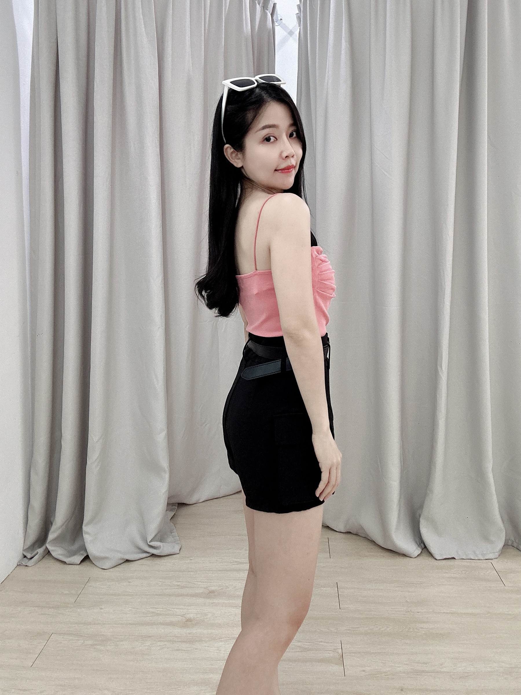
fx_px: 462
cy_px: 348
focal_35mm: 23
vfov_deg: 73.9
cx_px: 260
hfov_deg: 58.9
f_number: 1.9
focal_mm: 2.69
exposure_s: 1/50
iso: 80
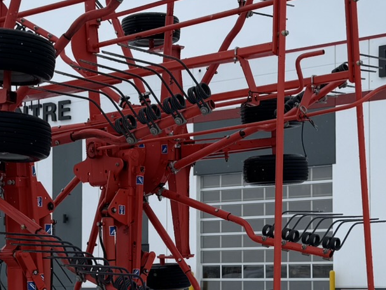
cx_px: 217
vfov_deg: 18.0
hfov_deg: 24.1
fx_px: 903
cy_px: 231
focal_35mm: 81
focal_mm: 6.76
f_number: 1.78
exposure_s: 1/2506
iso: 80
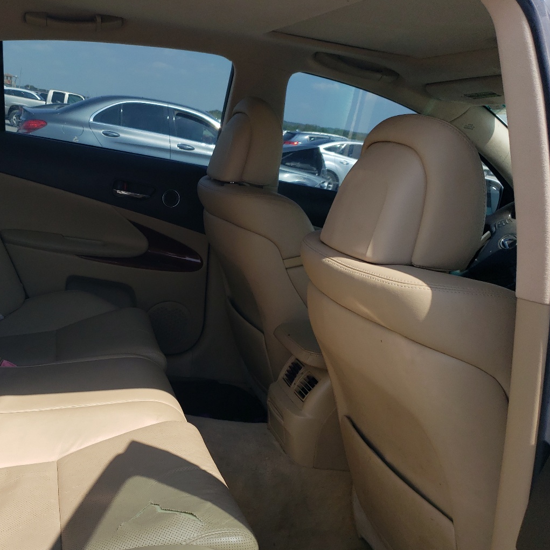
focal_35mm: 36
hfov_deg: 44.4
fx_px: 647
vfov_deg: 45.9
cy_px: 320
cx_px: 134
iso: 50
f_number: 1.5
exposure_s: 1/3333
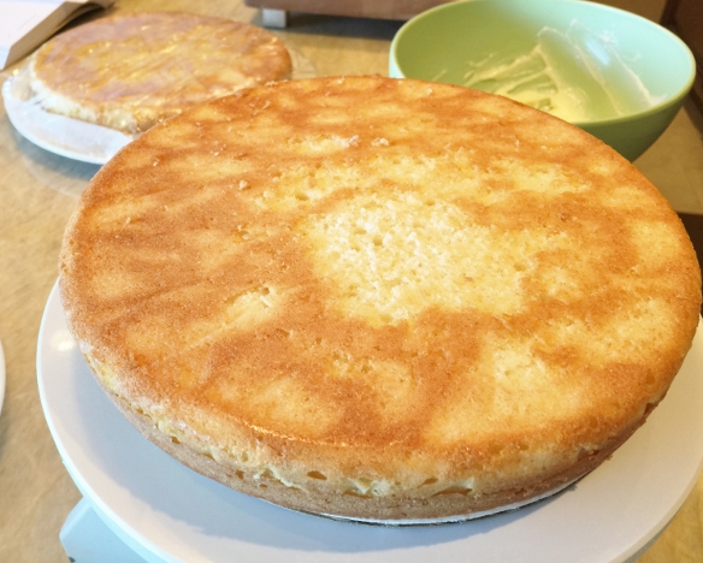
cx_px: 339
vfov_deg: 47.2
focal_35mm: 31
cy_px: 275
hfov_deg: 57.1
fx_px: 645
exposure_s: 1/30
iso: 50
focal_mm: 4.15
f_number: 2.2
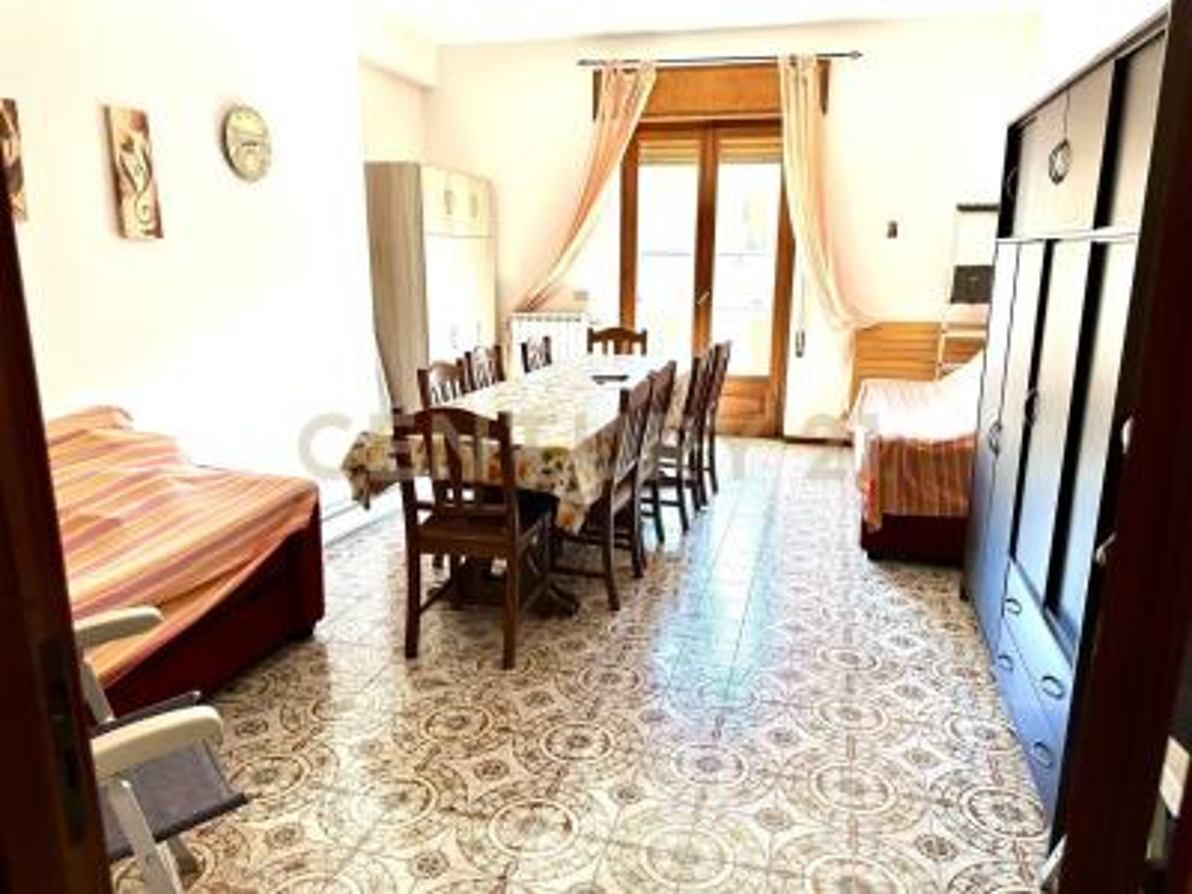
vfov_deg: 56.8
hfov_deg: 71.6
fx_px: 826
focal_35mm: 24
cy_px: 447
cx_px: 596
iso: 100
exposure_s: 1/100
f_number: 1.78
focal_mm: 6.86
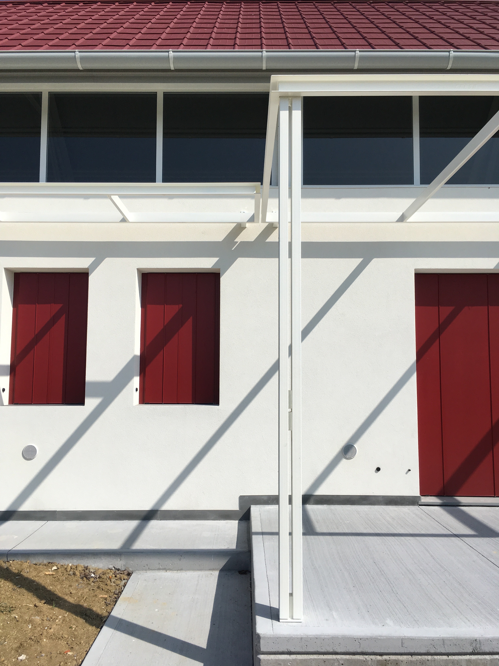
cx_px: 250
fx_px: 557
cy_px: 333
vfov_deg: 61.7
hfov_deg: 48.2
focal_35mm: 29
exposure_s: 1/2959
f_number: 2.2
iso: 25
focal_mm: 4.15
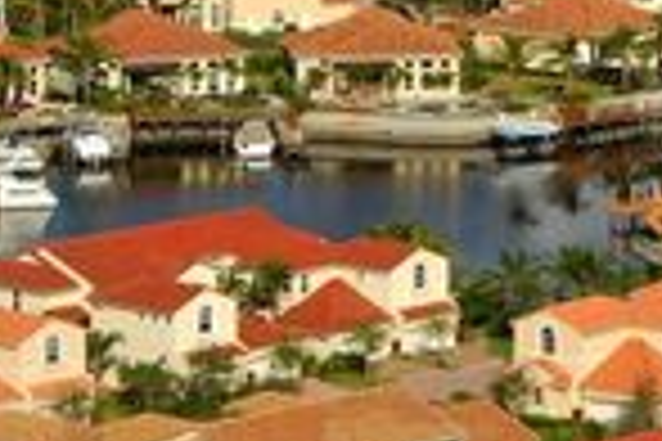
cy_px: -108
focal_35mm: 280
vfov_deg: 4.9
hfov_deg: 7.3
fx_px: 5143
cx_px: 833
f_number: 11
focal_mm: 55
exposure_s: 1/1000
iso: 400
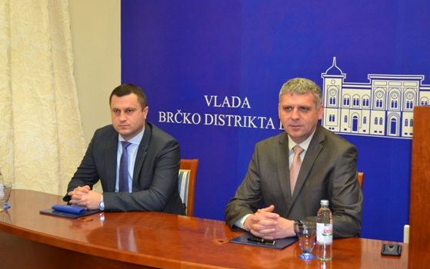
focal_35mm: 56
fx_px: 657
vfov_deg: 23.2
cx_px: 191
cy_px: 136
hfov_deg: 36.2
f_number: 4.8
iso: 1400
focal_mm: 32
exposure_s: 1/60
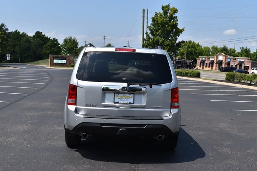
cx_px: 128
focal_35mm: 48
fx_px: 343
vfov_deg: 28.1
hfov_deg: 41.1
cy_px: 86
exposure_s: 1/320
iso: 100
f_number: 9
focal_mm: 32
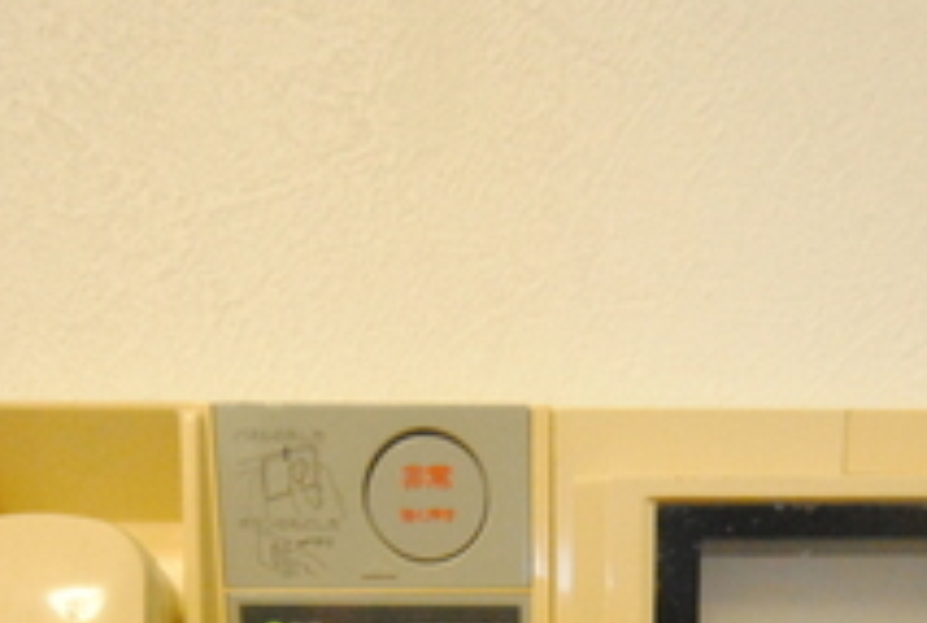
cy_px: 893
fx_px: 929
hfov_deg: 52.9
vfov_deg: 27.6
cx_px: 514
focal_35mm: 36
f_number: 4.5
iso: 1600
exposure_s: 1/25
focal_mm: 8
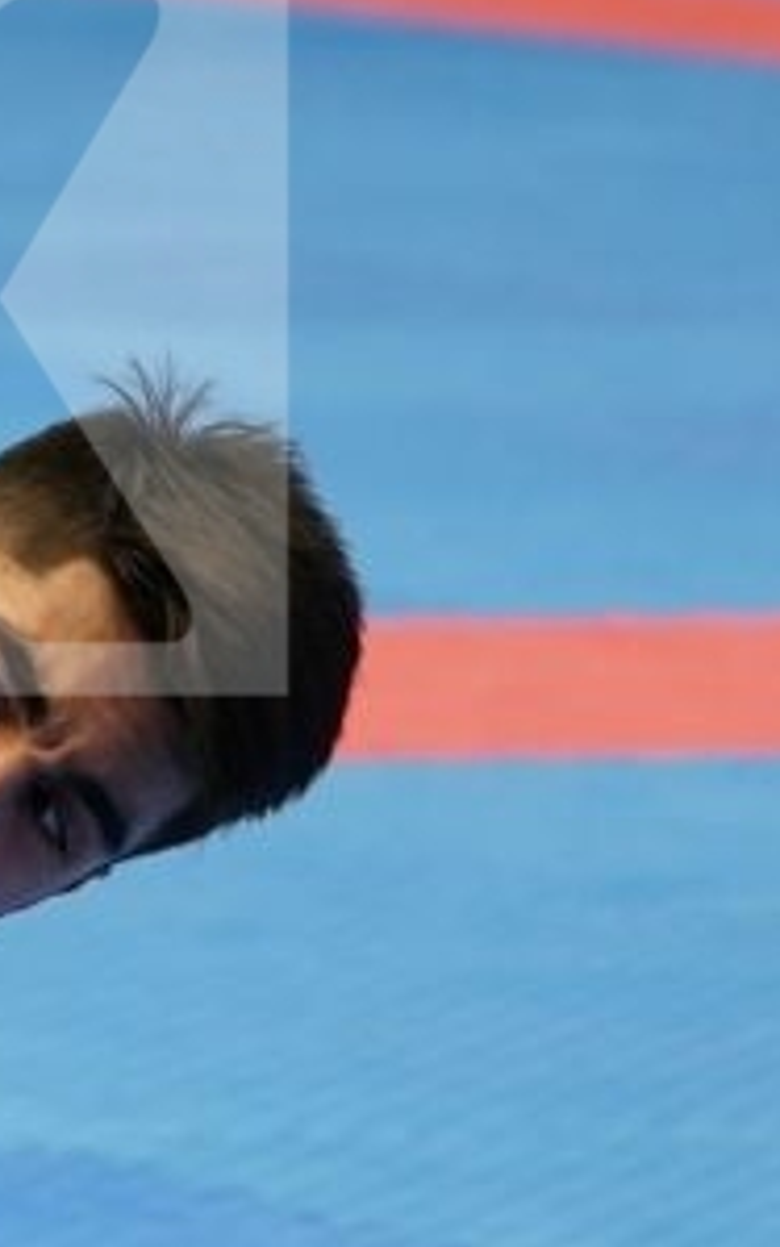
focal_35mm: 429
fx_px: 14584
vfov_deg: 4.9
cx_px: -1514
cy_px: 317
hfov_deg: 3.0
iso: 1000
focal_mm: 70
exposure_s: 1/500
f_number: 2.8
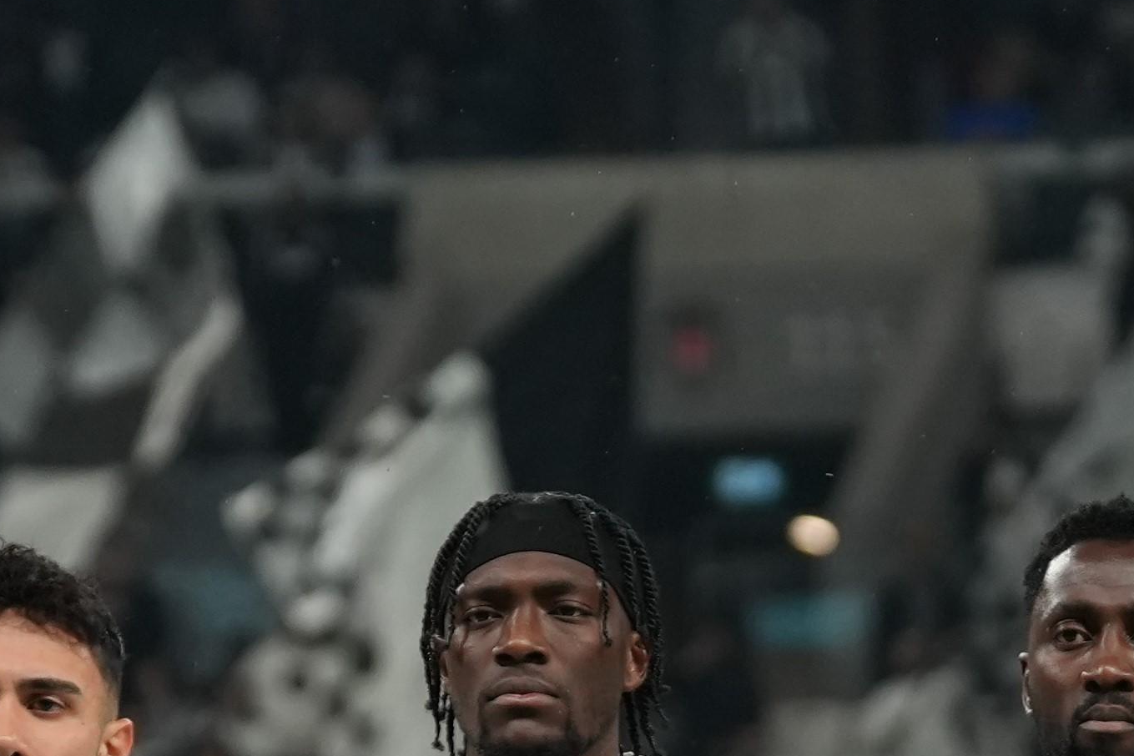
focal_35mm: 490
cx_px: 1273
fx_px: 15434
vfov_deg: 2.8
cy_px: 1416
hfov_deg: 4.2
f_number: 3.2
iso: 1600
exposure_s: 1/1600
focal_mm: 95
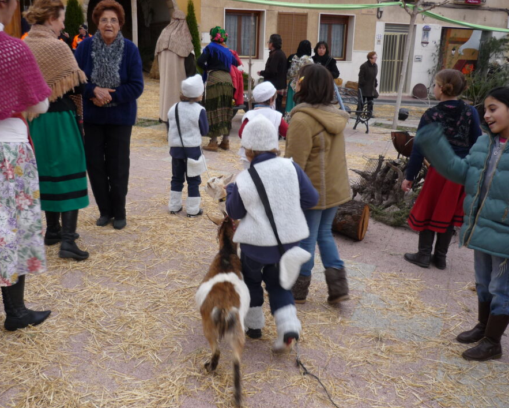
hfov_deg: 51.5
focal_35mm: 35
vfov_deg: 42.2
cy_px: 206
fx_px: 527
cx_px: 233
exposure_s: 1/50
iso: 100
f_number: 2.8
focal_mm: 5.5
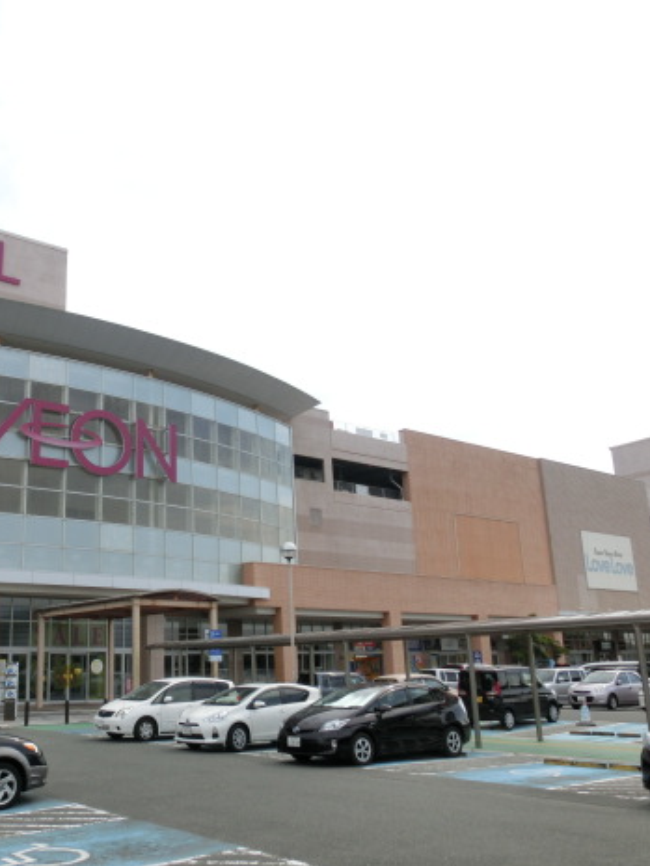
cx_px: 173
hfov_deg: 41.8
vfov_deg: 55.3
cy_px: 438
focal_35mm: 33
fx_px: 826
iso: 80
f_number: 3
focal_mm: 4.24
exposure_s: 1/1000
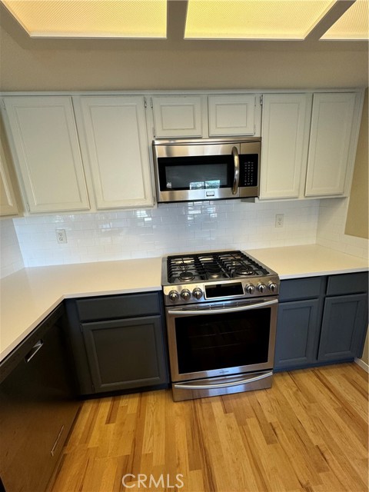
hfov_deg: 85.7
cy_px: 246
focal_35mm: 14
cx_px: 184
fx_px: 199
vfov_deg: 102.1
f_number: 2.2
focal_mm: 2.22
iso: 160
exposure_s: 1/120
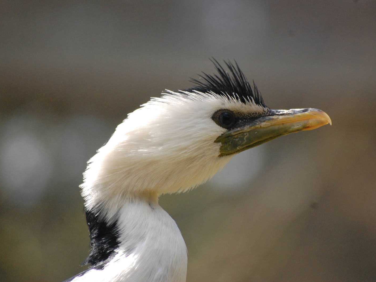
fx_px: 3541
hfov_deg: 6.1
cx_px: 206
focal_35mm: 326
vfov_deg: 4.6
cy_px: 141
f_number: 5.6
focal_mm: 200
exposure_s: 1/500
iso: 800
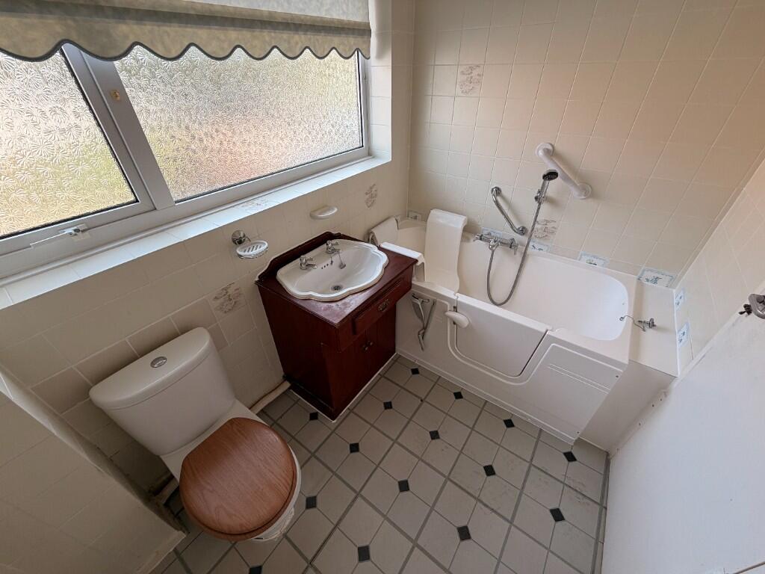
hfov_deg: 102.1
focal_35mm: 14
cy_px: 287
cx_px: 382
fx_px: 309
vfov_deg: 85.7
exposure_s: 1/121
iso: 50
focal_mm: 2.22
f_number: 2.2
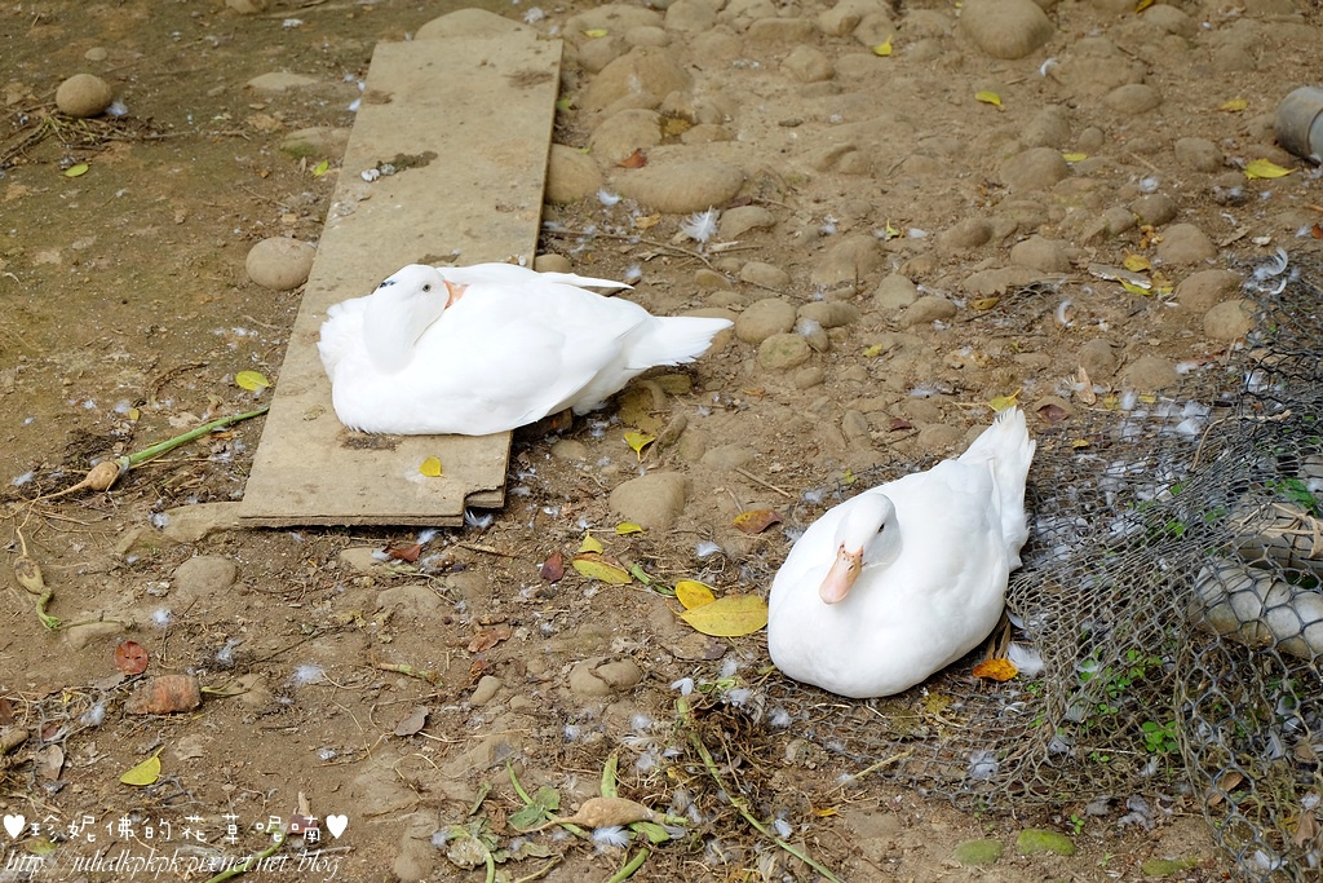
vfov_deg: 18.2
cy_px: 442
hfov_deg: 27.0
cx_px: 662
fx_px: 2756
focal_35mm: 75
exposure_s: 1/150
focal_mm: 50
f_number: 5.6
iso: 400
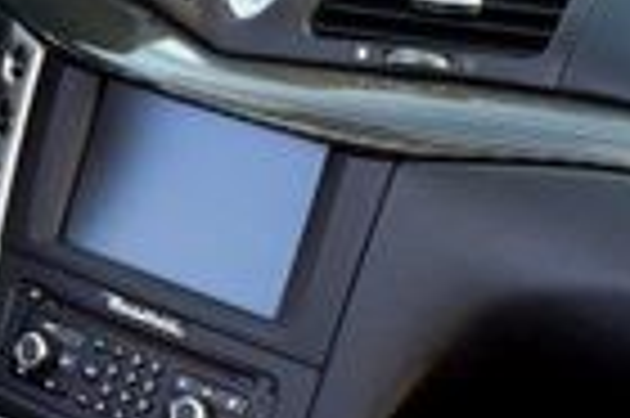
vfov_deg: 9.6
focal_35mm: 138
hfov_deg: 14.7
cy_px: 665
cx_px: 36
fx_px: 2412
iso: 40
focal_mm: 4.15
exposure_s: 1/60
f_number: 2.2
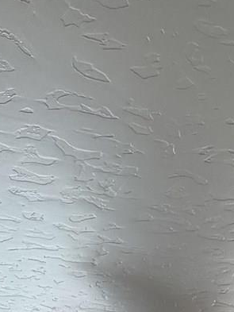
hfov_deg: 17.6
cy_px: 618
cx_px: 230
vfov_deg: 17.4
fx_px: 739
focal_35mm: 82
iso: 80
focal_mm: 2.22
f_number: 2.2
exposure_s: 1/121
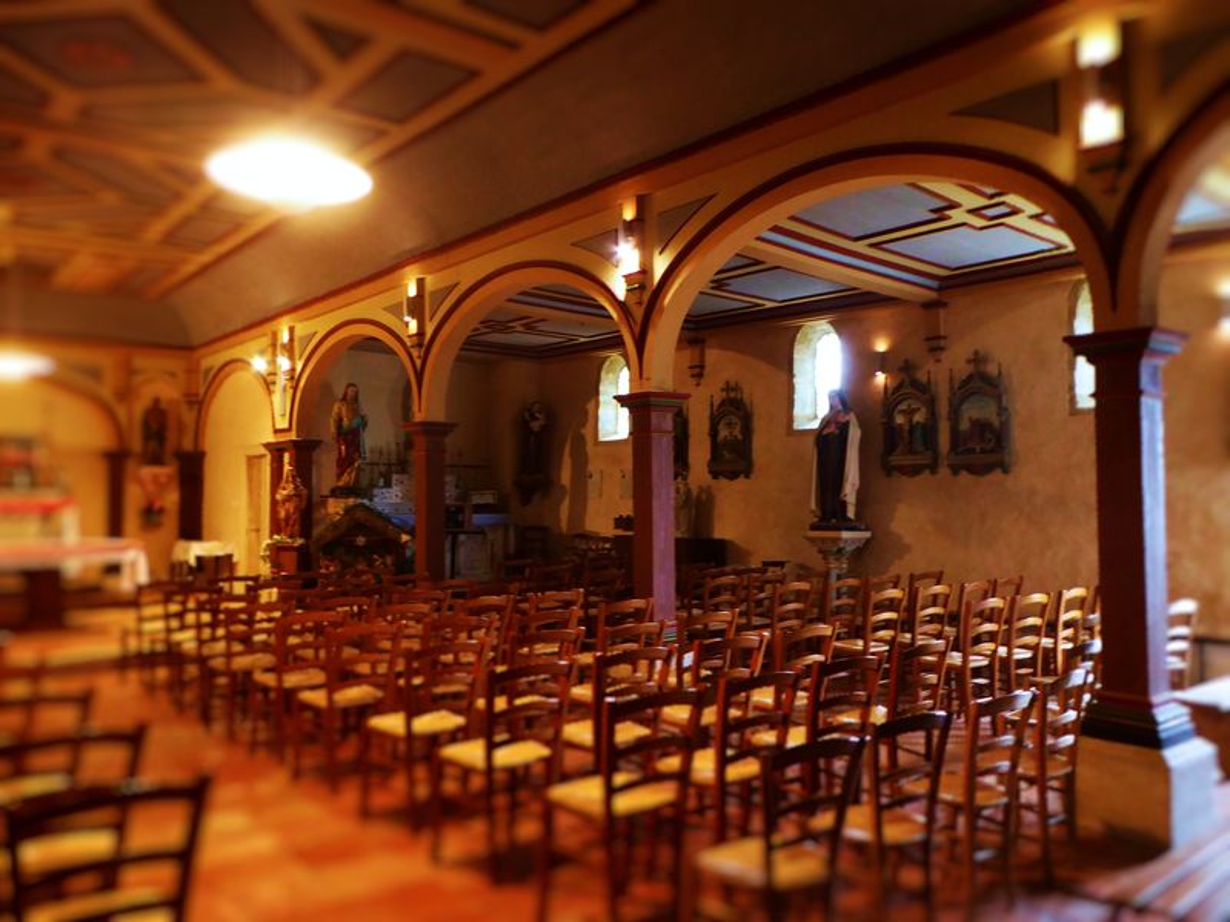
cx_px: 615
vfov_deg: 53.1
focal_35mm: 26
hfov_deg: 67.3
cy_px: 461
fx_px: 924
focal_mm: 4.7
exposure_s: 1/5
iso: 400
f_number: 3.4
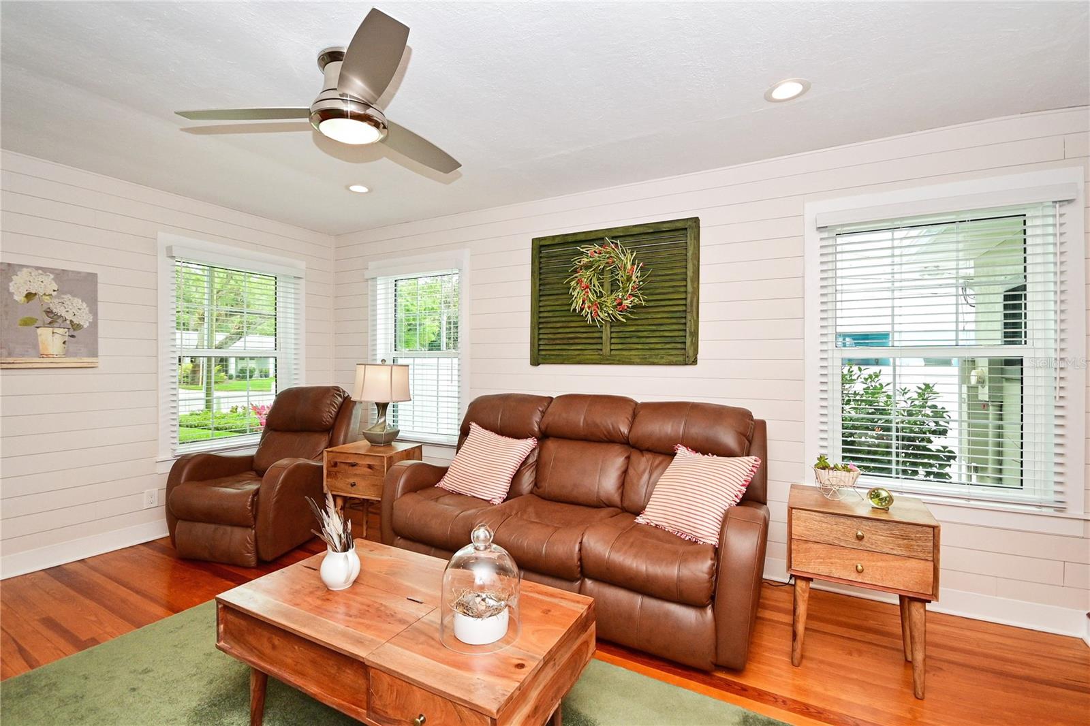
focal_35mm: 15
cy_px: 363
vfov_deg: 77.3
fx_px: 454
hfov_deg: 100.4
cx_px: 545
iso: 800
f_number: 7.1
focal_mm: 10
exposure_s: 1/200
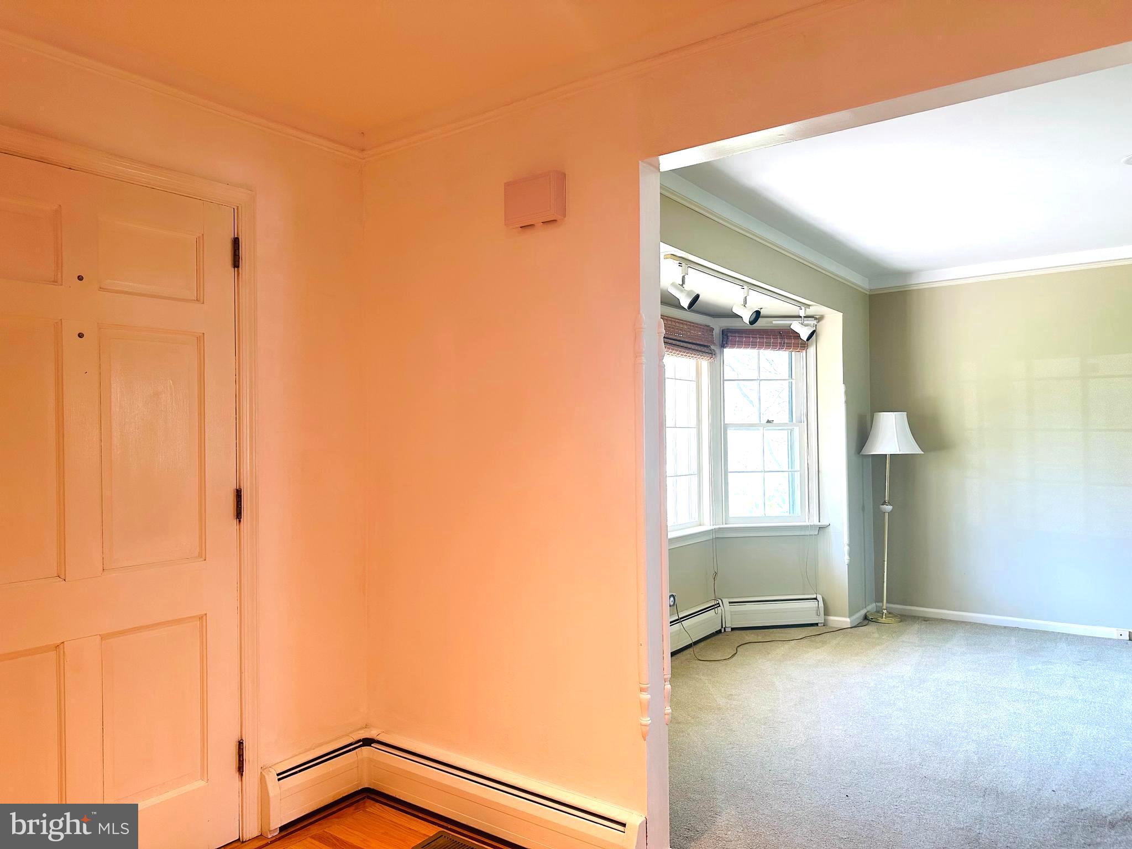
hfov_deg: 71.6
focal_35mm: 24
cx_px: 566
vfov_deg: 56.8
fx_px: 785
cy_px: 424
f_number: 1.78
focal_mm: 6.86
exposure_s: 1/60
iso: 160
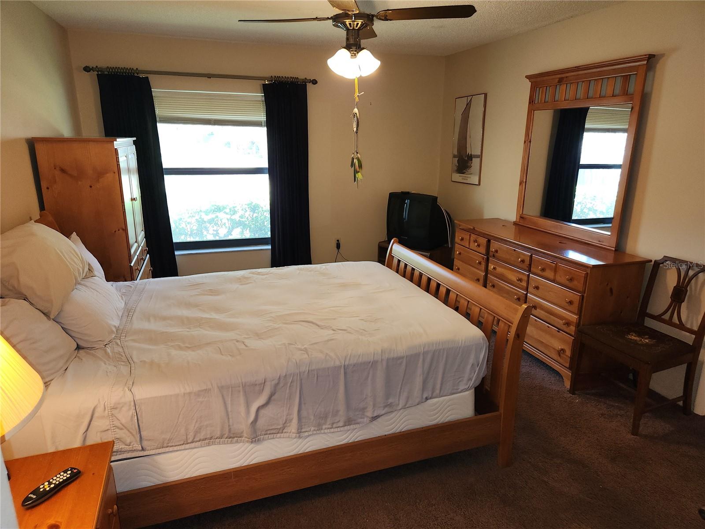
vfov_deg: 58.9
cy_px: 264
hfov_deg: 73.9
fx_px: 468
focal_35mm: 23
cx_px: 352
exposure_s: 1/30
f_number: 1.8
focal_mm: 5.4
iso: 100
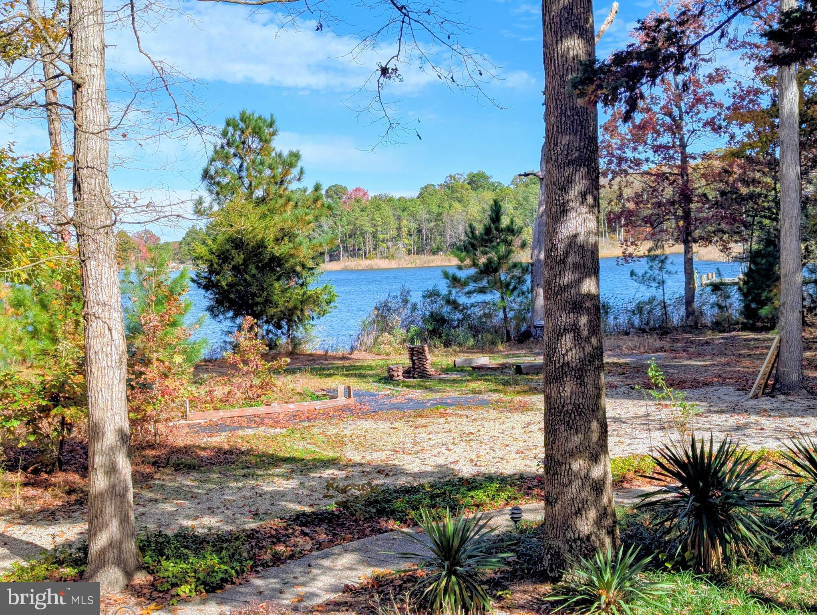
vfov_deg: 30.3
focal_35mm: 48
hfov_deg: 39.6
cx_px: 408
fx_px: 1134
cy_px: 308
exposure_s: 1/1767
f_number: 1.85
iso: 49
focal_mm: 6.81
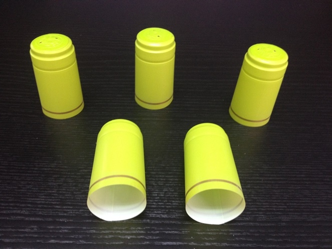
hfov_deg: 52.6
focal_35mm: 35
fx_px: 336
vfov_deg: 40.7
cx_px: 166
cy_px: 124
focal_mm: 4.28
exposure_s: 1/20
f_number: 2.4
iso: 160
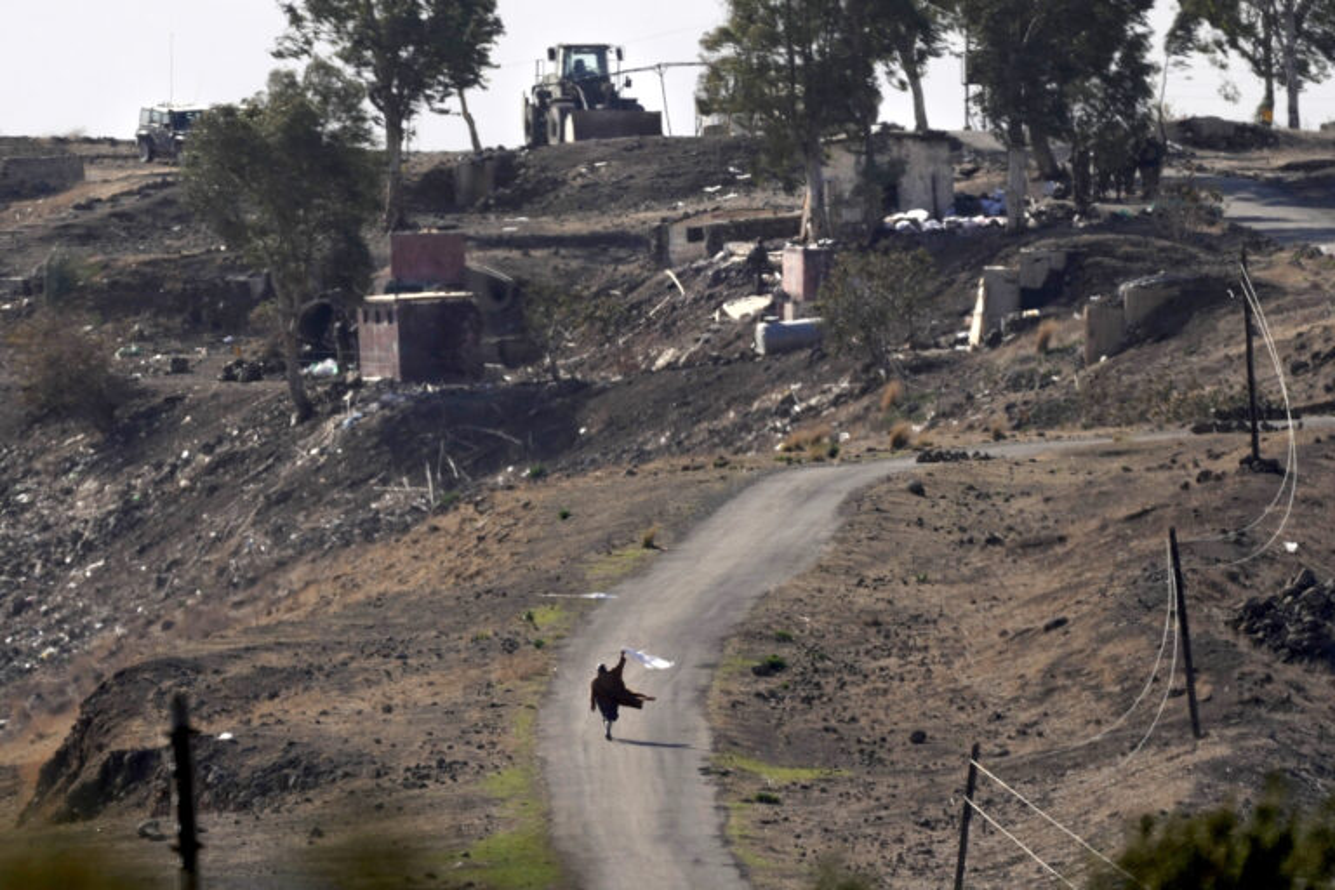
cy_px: 445
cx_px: 668
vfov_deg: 2.3
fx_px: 22248
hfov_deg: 3.4
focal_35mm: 600
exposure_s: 1/4000
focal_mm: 600
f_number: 4
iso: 400
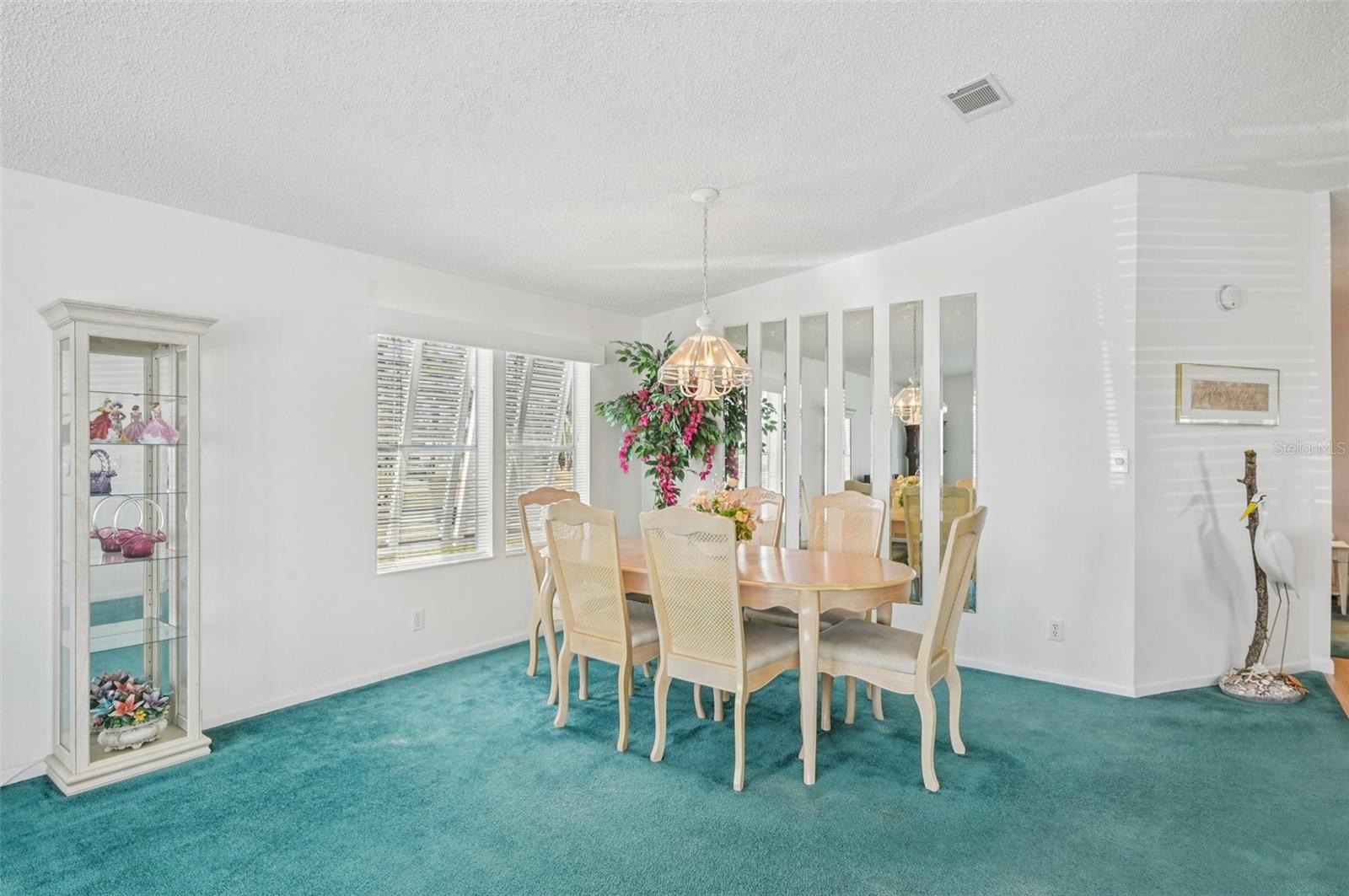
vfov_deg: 65.8
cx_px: 674
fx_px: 692
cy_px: 448
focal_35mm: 18
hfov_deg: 88.5
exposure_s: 1/125
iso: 400
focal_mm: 18.5
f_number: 8
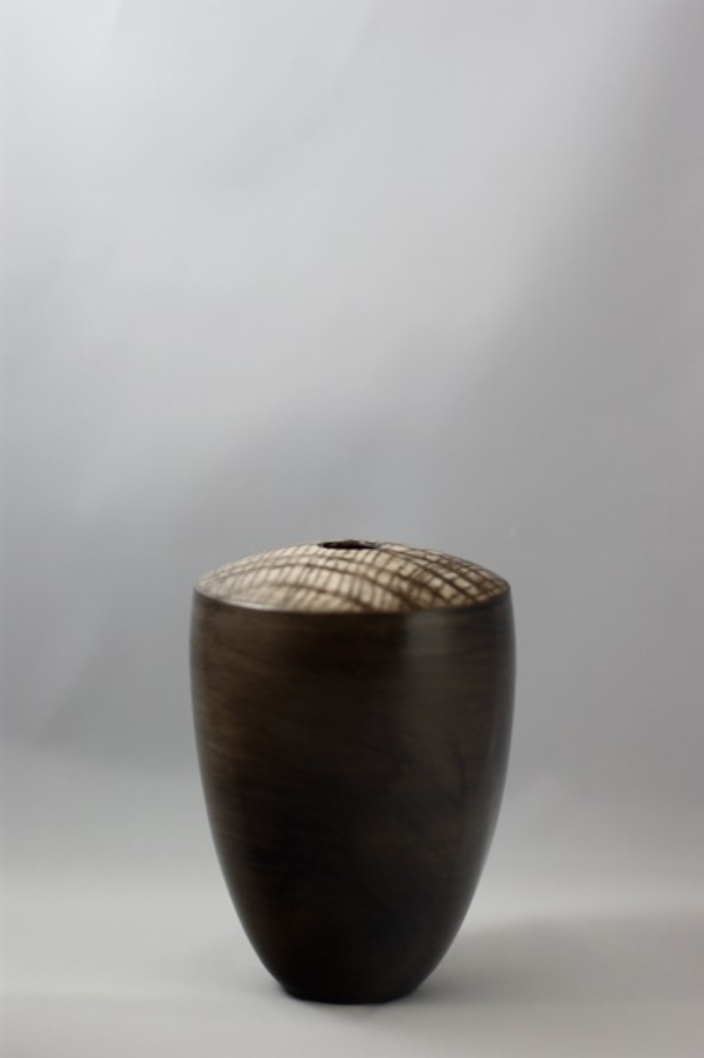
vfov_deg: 27.0
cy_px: 529
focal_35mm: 75
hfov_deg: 18.2
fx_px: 2202
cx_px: 352
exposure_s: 1/80
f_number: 2.2
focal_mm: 50
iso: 100
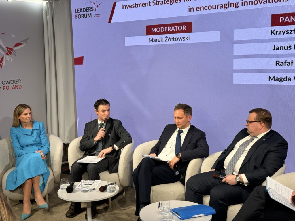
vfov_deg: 30.3
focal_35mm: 48
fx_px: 409
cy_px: 110
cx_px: 148
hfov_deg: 39.7
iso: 64
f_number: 1.78
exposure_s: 1/240
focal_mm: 6.76
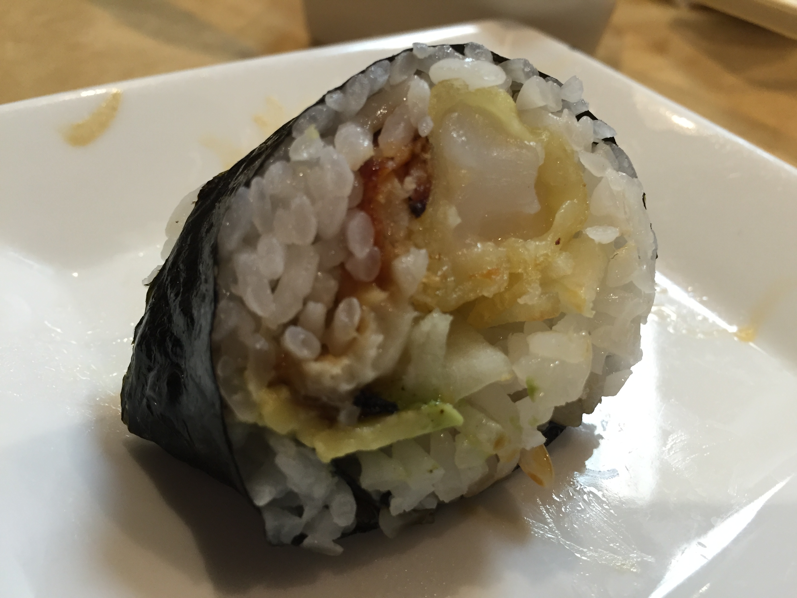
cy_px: 299
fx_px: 668
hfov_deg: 61.7
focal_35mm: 29
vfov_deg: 48.2
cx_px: 398
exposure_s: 1/30
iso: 125
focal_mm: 4.15
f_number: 2.2
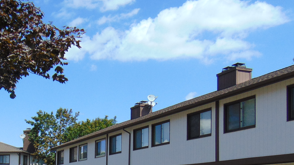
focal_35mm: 56
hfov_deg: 35.9
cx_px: 57
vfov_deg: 20.7
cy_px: 169
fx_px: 437
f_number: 3
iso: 80
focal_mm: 4.5
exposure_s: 1/1000
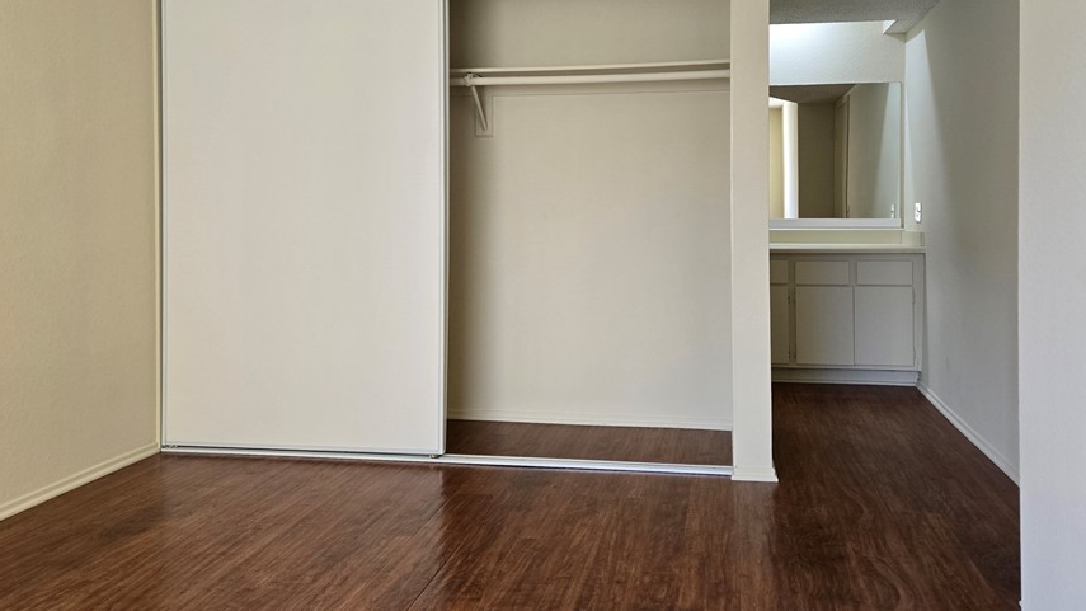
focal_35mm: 30
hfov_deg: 64.1
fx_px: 864
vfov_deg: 38.5
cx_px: 607
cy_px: 201
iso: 125
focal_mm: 5.4
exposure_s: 1/120
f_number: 1.8
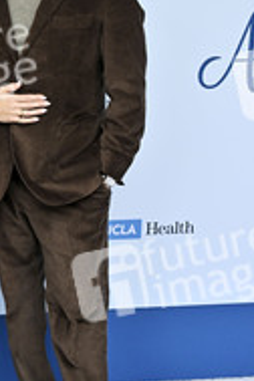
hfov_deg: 17.9
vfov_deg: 27.3
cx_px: -8
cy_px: 173
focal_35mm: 74
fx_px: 783
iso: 640
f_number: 6.3
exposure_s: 1/320
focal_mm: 35
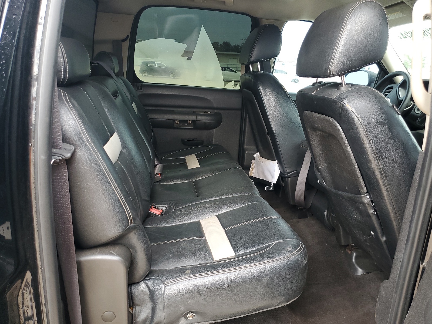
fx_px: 324
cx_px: 216
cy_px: 162
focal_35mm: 26
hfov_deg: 67.3
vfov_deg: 53.1
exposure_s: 1/120
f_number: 1.5
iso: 61
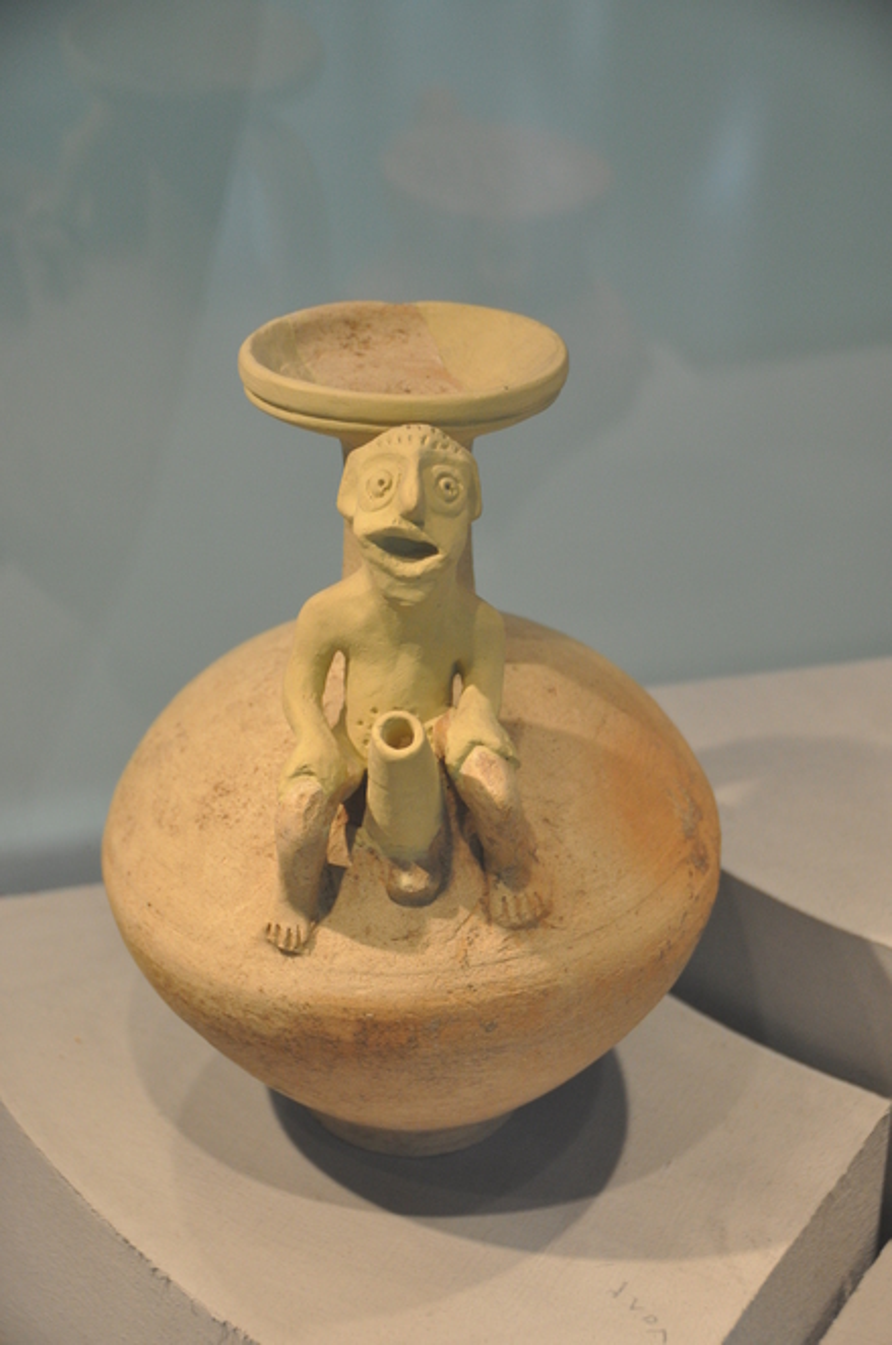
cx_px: 446
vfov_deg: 24.7
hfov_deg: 16.5
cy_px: 672
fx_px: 3077
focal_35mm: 82
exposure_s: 1/60
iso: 720
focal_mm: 55
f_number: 4.8
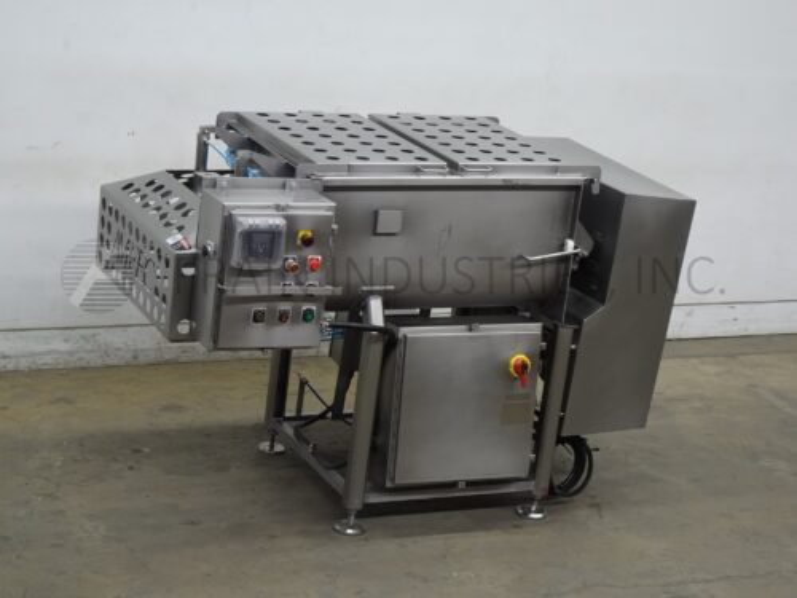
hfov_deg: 25.0
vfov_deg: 18.9
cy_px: 299
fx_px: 1796
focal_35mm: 78
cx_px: 398
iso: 500
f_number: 5
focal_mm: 12.28
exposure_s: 1/80
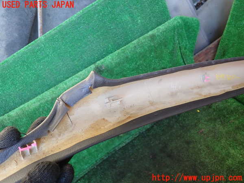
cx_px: 122
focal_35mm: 30
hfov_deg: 60.0
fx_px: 211
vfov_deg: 46.8
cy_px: 92
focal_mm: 5.4
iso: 200
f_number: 2.3
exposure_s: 1/60
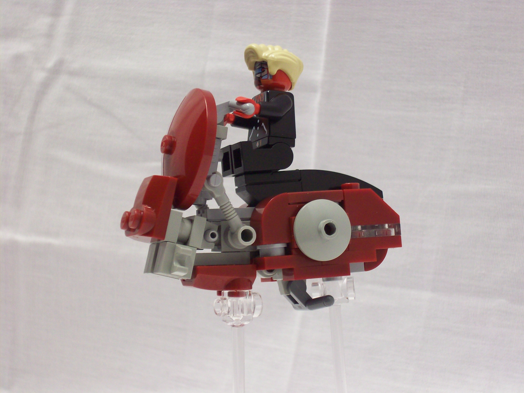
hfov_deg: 25.3
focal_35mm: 77
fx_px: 1166
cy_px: 196
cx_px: 262
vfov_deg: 19.1
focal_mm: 12.8
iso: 160
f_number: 4.2
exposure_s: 1/19.7
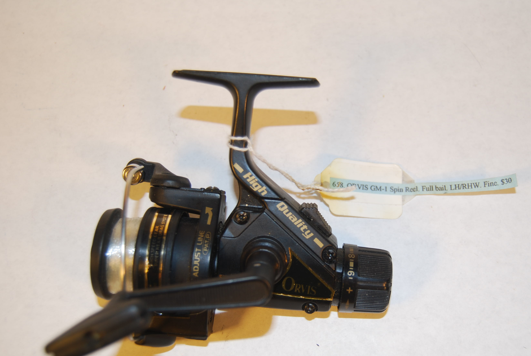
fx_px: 679
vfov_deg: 29.3
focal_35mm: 46
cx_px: 310
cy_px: 207
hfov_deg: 42.5
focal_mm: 26
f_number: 4
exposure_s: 1/60
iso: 100
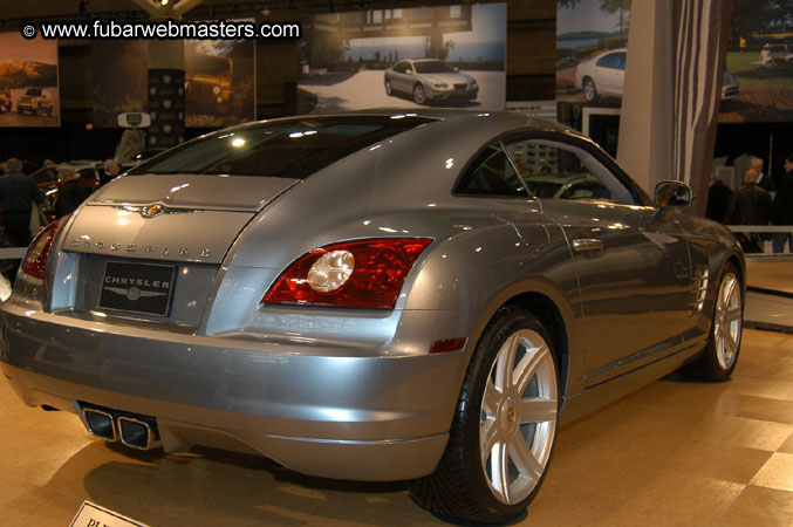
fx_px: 990
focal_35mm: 45
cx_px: 396
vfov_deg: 29.8
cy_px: 264
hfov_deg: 43.6
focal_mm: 30
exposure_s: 1/60
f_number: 5
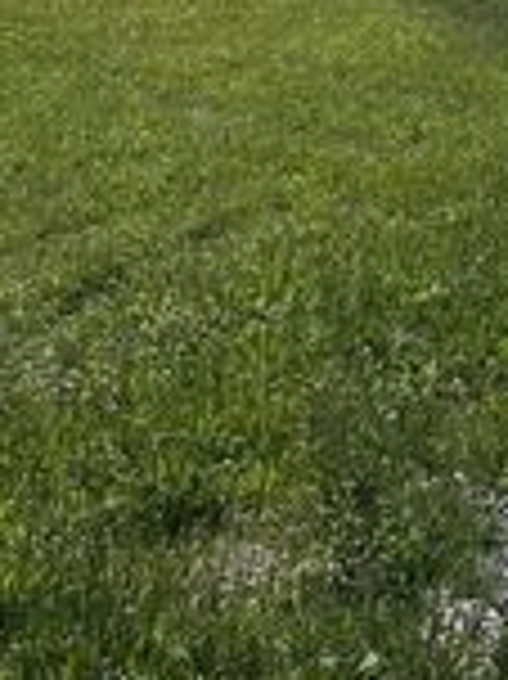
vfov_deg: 16.9
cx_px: 904
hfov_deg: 12.7
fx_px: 2077
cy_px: -317
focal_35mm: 106
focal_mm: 6.86
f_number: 1.78
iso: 80
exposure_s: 1/10753
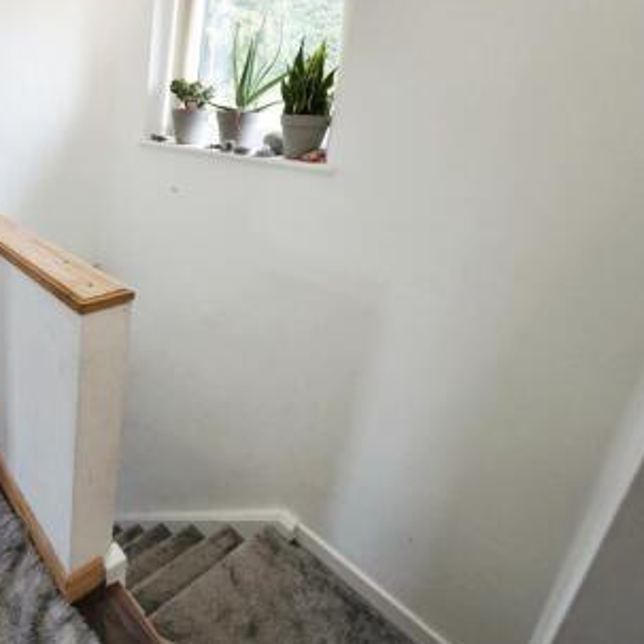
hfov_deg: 70.4
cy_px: 313
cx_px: 170
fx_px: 421
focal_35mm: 20
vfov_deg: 74.8
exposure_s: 1/160
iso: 400
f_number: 4
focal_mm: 10
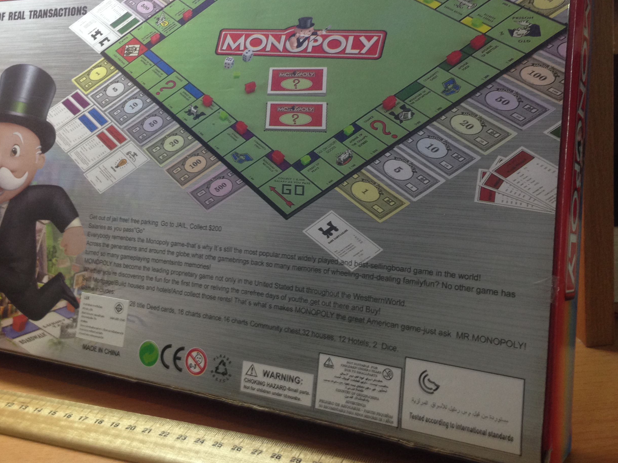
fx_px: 786
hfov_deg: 42.8
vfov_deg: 32.7
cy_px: 170
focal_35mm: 44
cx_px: 259
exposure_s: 1/20
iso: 100
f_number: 2.4
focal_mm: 4.12
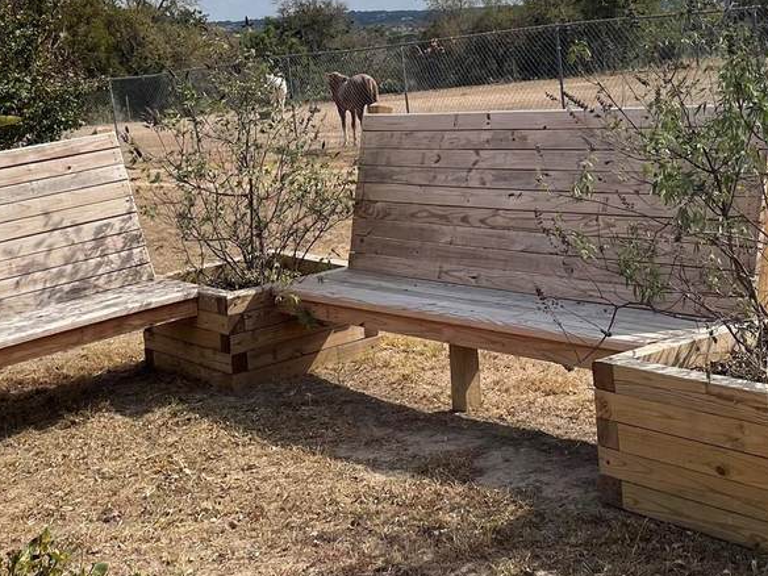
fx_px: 1265
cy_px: 79
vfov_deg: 25.0
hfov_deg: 33.8
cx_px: 345
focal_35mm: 57
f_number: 1.6
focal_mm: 4.2
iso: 32
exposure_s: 1/5814
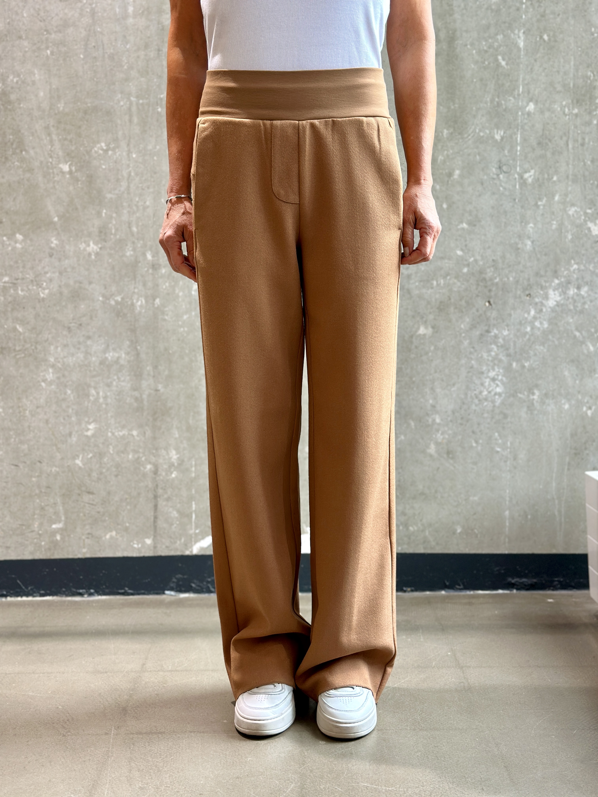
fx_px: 1106
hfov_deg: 30.3
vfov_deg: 39.7
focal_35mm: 48
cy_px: 398
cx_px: 299
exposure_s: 1/100
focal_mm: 6.86
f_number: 1.78
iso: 100
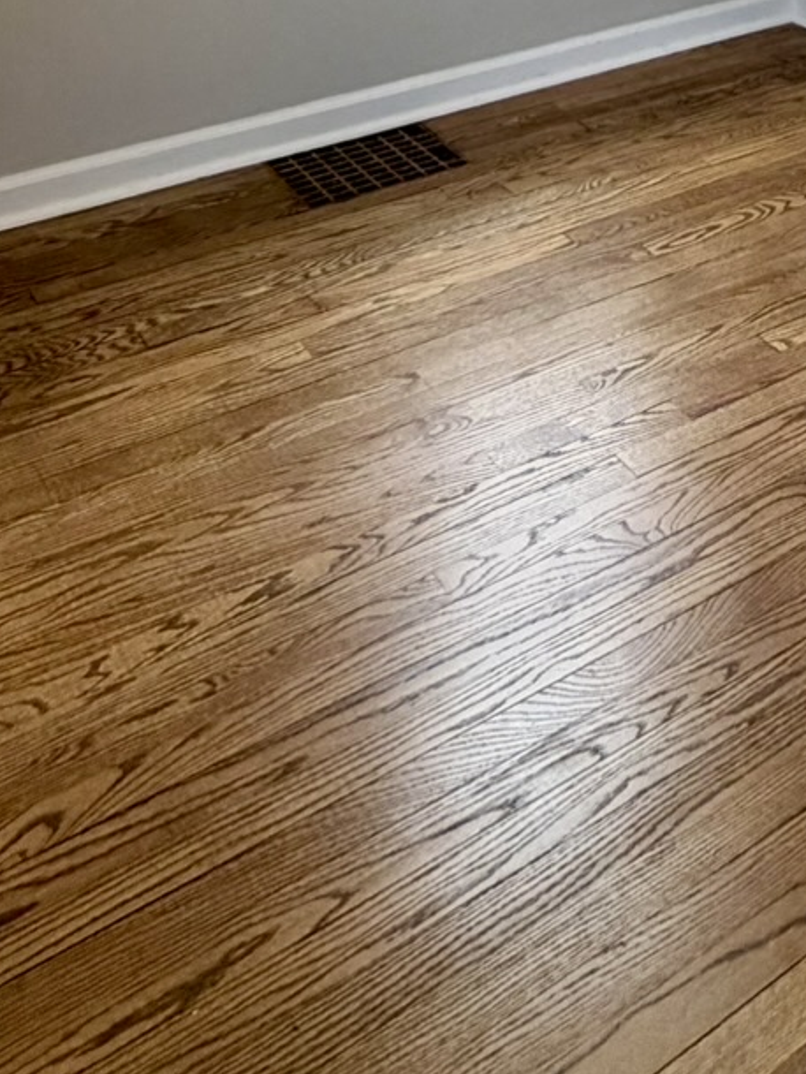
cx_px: 692
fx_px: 1458
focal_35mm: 47
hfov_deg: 29.9
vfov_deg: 27.5
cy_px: -546
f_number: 2.2
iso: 200
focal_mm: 2.22
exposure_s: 1/121
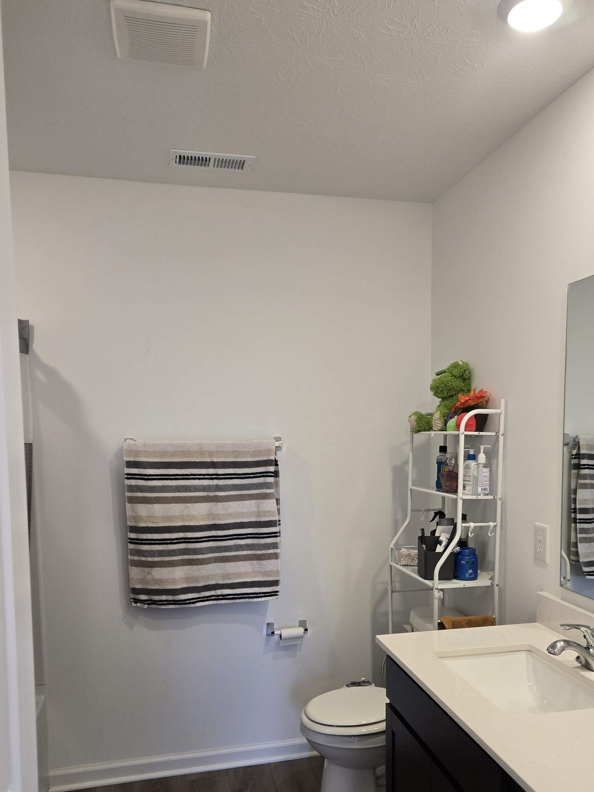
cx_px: 335
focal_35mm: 29
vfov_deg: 61.1
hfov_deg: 48.1
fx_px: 664
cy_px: 477
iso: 100
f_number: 1.8
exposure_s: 1/120
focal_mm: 5.4
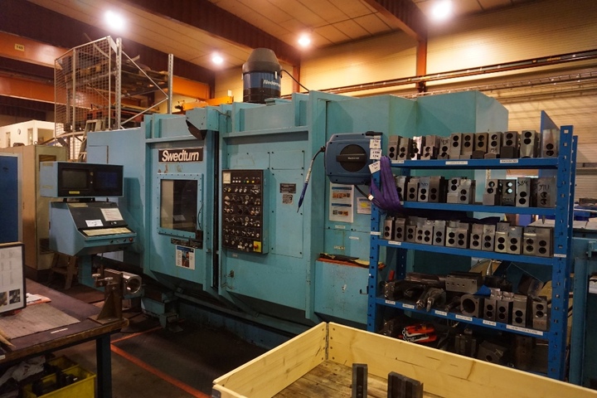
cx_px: 298
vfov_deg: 53.1
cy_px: 199
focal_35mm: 24
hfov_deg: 73.7
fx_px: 398
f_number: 3.5
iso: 2500
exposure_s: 1/160
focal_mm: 16
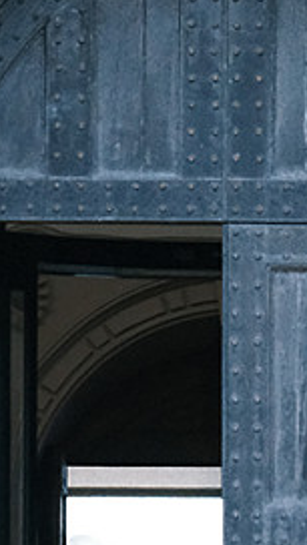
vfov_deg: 2.0
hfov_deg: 1.1
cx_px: 224
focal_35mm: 1061
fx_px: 15355
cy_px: 457
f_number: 6.7
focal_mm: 230
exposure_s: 1/680
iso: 10000
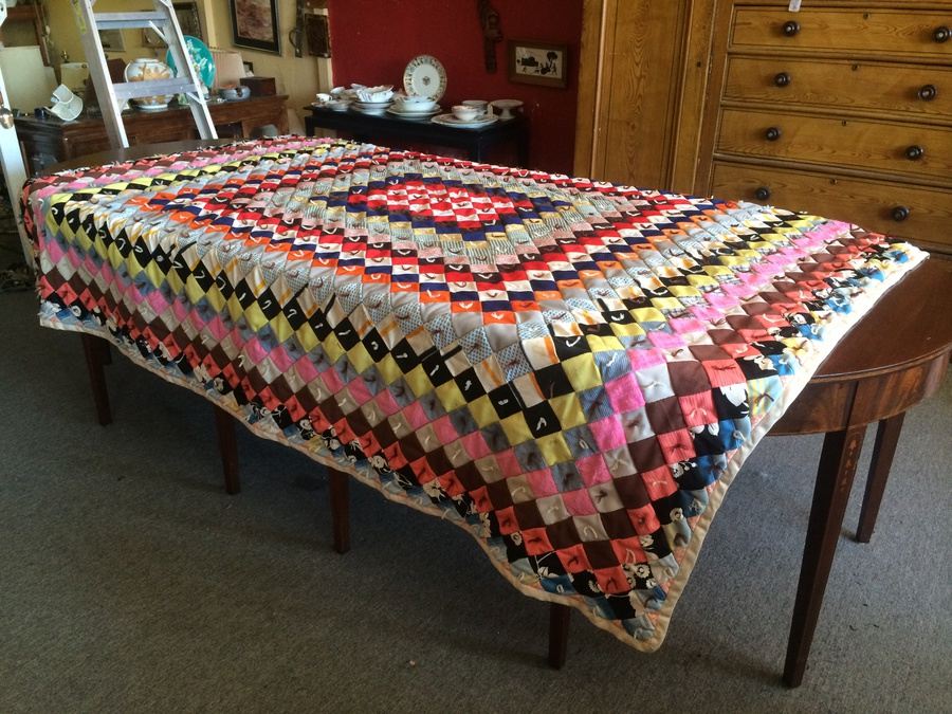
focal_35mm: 30
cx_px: 476
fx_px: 825
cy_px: 357
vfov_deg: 46.8
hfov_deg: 60.0
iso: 160
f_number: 2.2
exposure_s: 1/30
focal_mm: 4.12
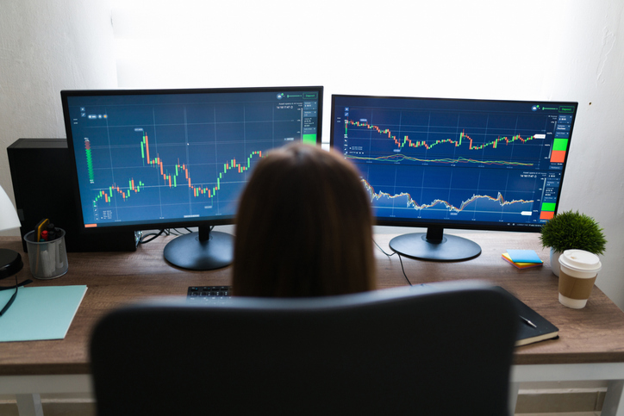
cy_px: 208
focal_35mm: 35
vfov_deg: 37.9
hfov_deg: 54.4
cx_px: 312
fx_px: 607
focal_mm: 35
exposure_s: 1/125
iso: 400
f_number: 1.8
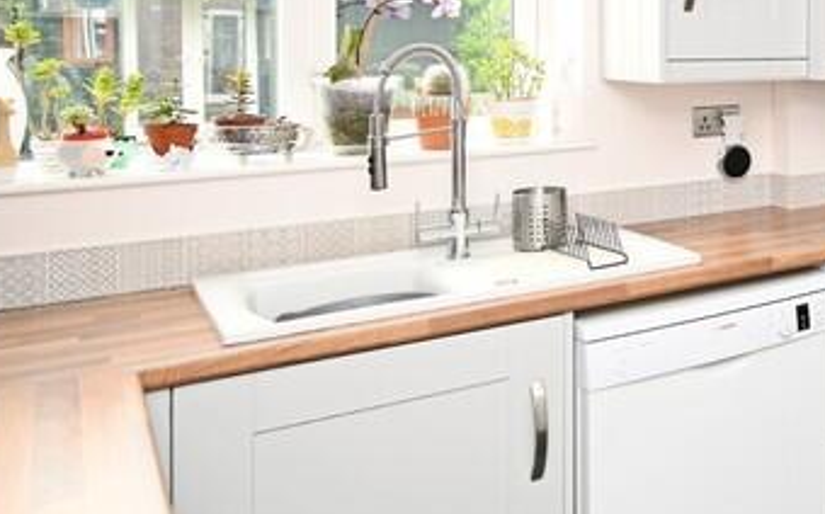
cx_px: 975
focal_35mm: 43
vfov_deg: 28.4
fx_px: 966
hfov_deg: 36.4
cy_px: 33
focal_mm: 14
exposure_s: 1/60
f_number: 4
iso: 100
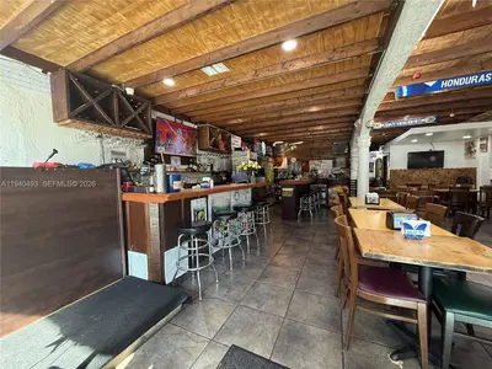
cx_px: 246
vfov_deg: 85.7
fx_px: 199
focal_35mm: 14
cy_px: 184
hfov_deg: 102.1
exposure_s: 1/120
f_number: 2.2
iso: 400
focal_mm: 2.22
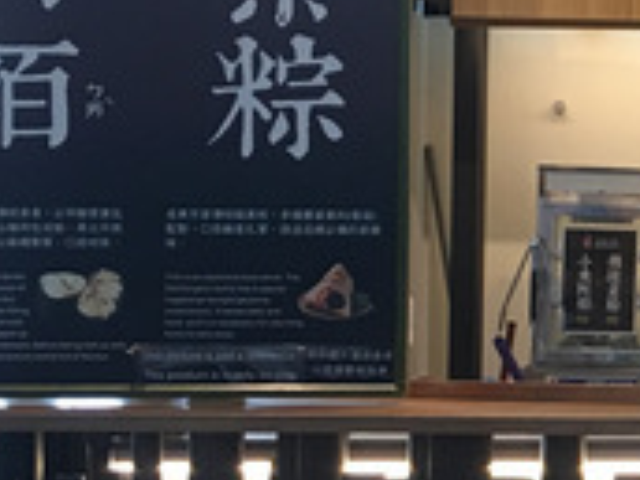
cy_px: 234
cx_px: 1202
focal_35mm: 135
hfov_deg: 13.0
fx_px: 2496
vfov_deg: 11.0
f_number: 2.2
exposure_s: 1/30
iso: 40
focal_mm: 4.15
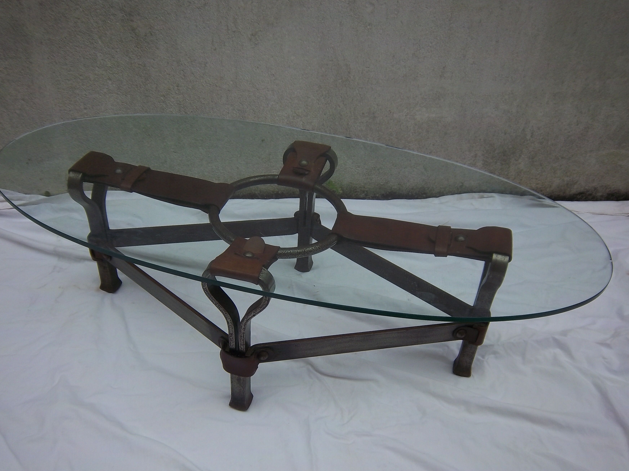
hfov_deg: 56.8
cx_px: 297
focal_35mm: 32
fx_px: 581
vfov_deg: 44.1
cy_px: 260
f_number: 3.5
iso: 64
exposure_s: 1/200
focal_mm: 5.1
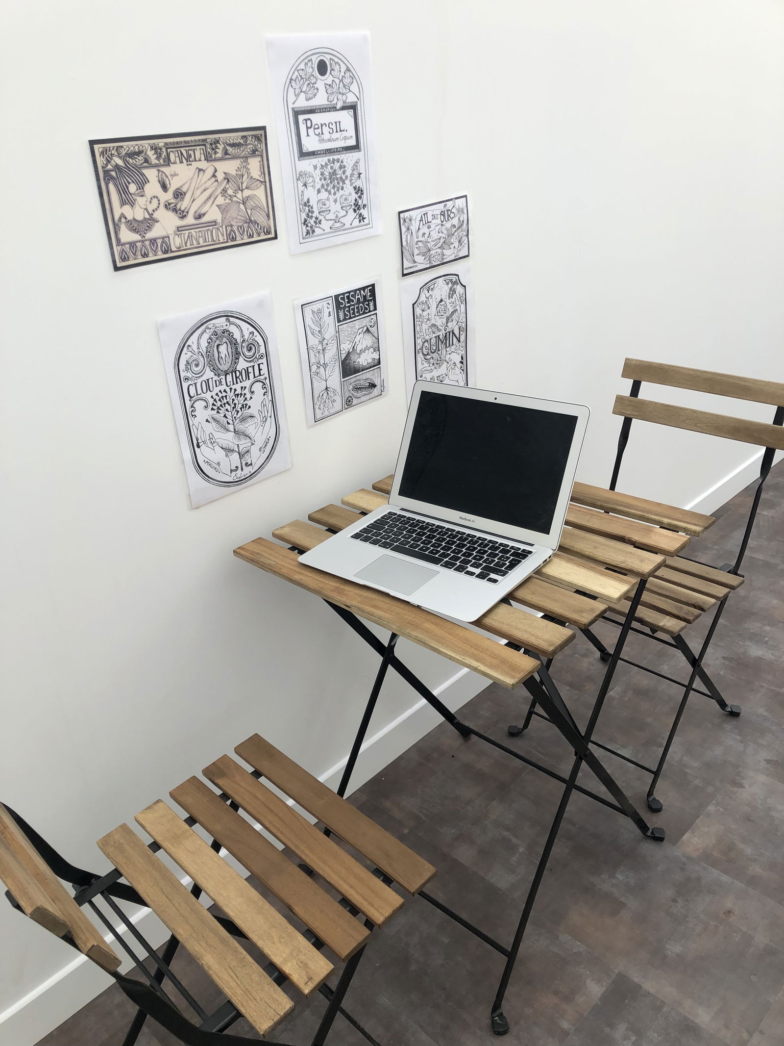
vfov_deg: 63.4
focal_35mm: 28
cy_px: 523
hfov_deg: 49.7
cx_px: 392
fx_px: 845
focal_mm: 3.99
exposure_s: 1/631
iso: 20
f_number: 1.8
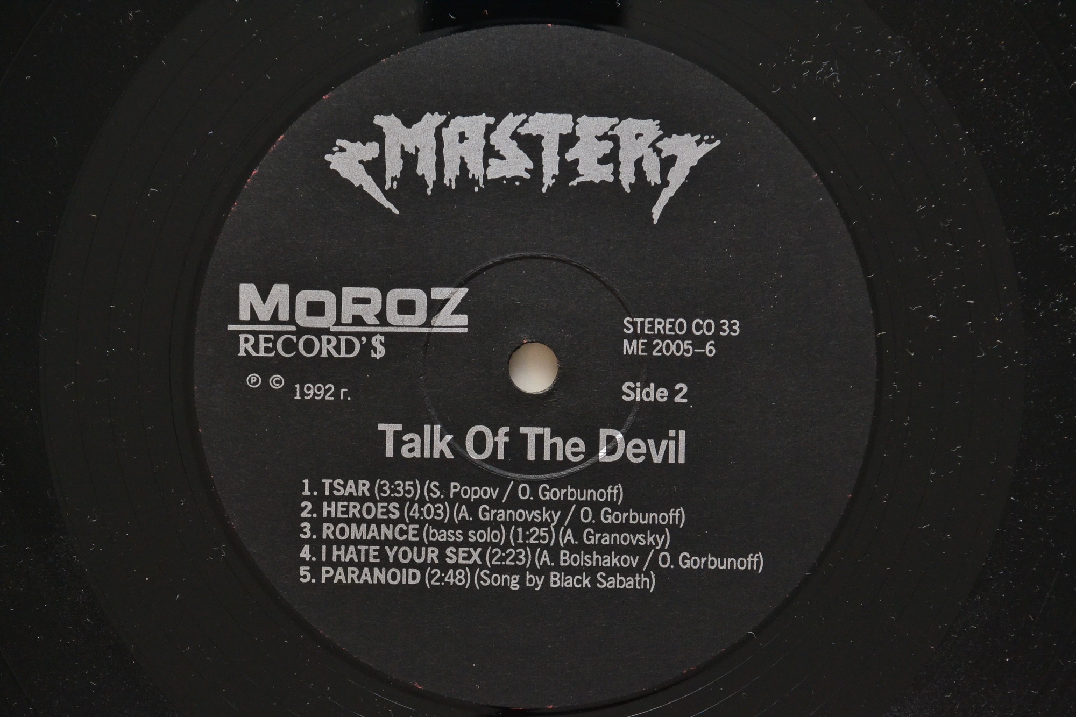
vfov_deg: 19.7
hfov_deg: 29.2
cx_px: 538
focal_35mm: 69
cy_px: 358
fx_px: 2062
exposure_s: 1/160
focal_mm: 46
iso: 1600
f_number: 7.1
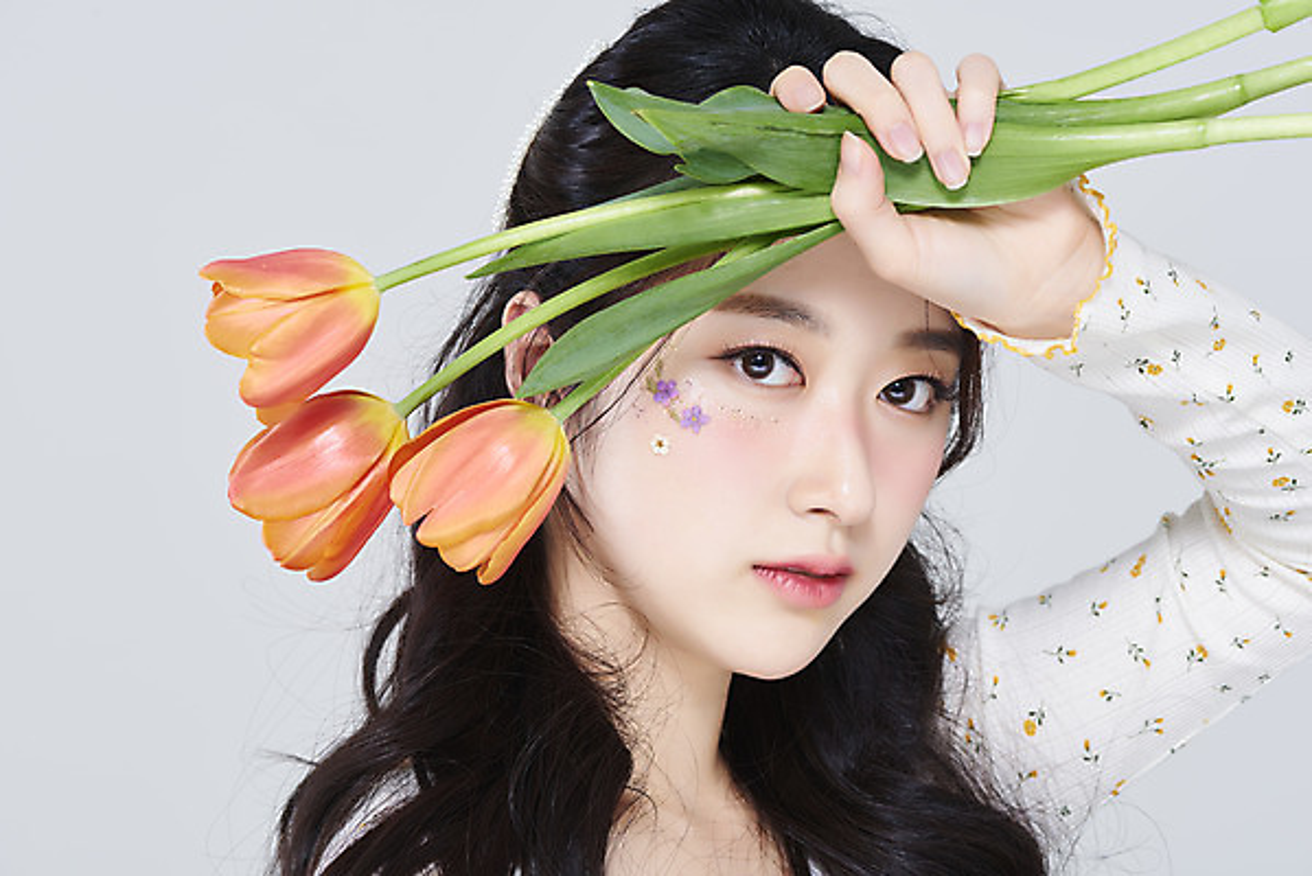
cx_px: 656
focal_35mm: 105
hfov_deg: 19.4
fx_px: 3828
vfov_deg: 13.1
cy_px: 438
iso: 64
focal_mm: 105
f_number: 11
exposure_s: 1/125
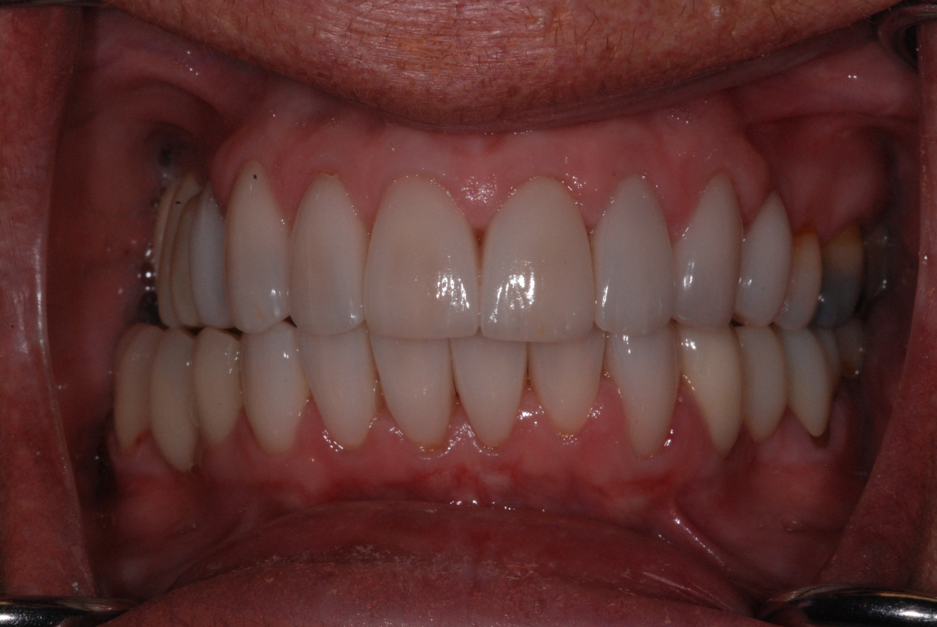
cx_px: 468
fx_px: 4104
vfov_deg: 8.7
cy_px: 314
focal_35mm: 158
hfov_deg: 13.0
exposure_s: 1/60
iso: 800
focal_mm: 105
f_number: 36
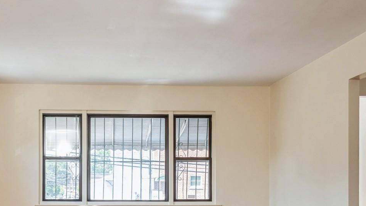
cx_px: 124
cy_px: 211
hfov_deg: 44.8
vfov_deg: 25.1
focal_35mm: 45
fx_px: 438
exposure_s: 1/15
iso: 200
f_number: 11
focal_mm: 20.5
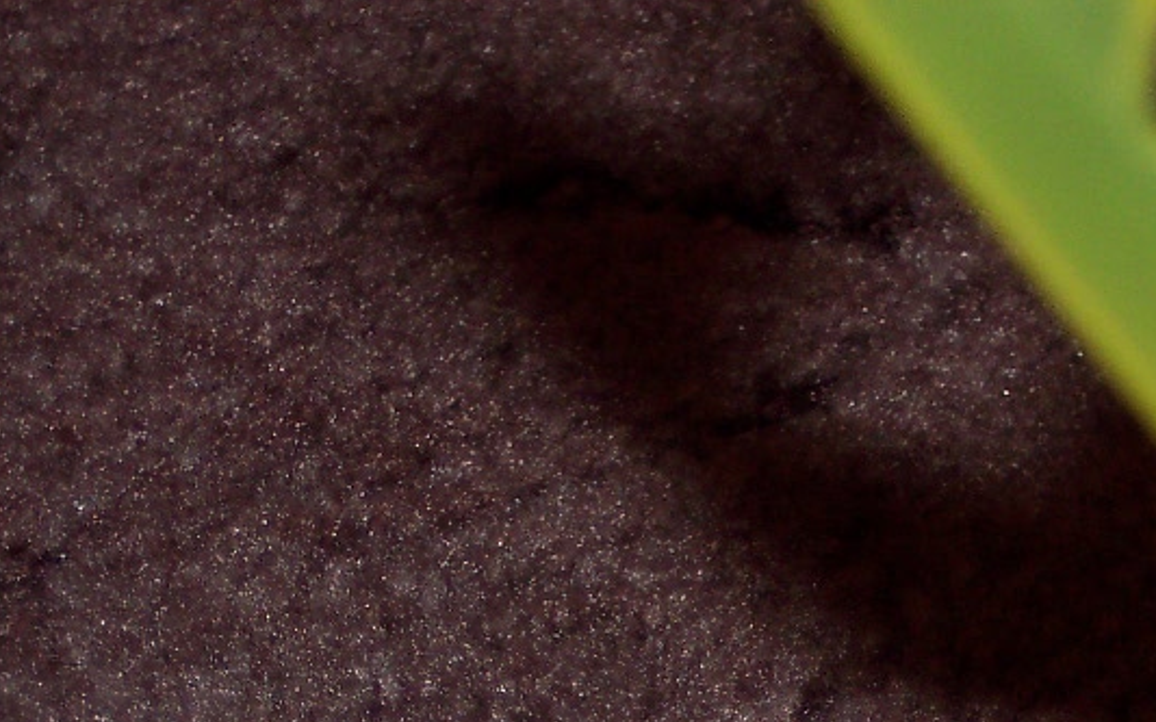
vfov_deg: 5.7
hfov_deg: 9.2
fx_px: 7182
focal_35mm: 228
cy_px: 1045
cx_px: 1113
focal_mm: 18.7
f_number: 4.1
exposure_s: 1/60
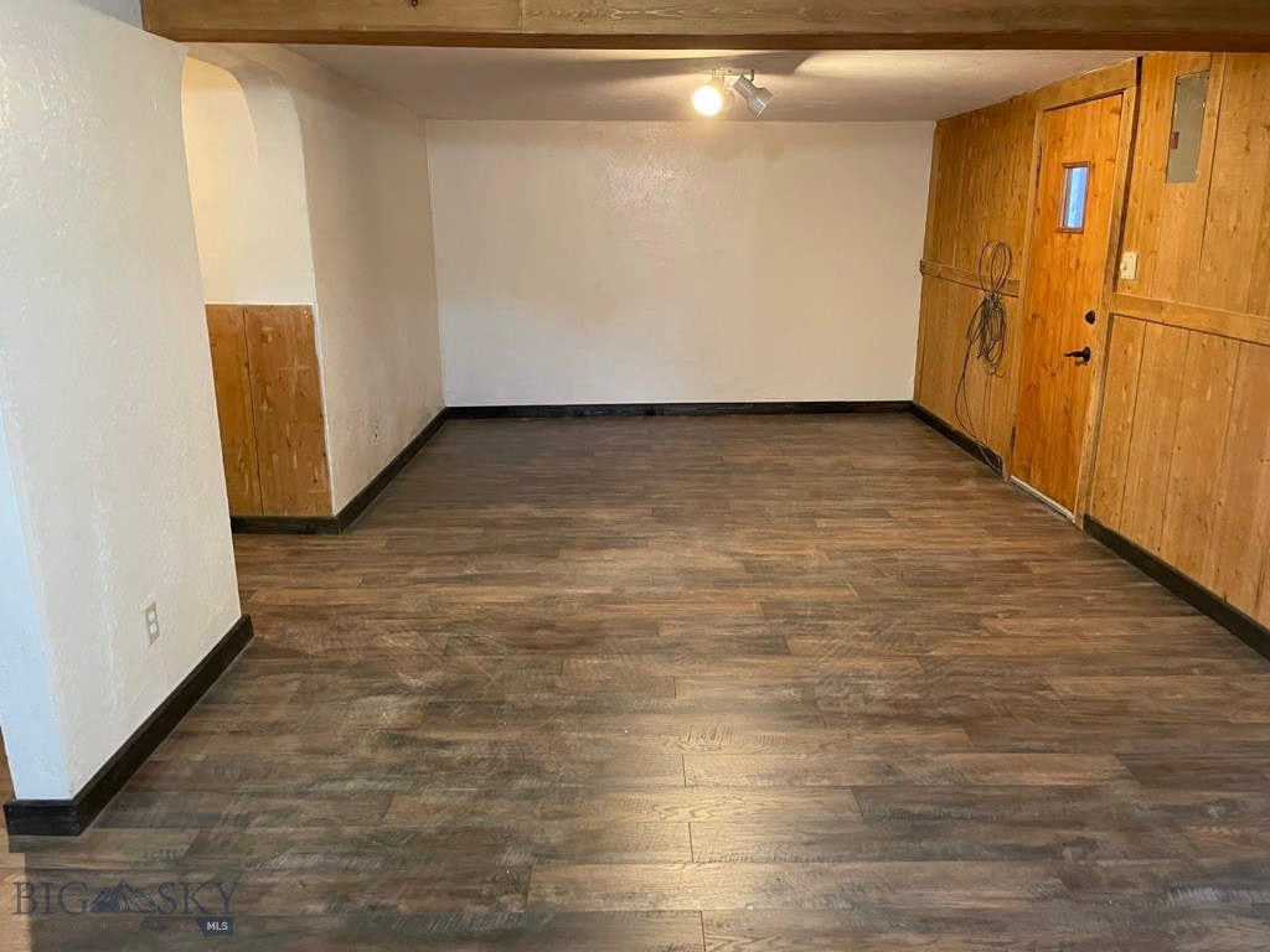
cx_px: 635
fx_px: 954
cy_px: 476
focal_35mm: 26
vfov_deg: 53.1
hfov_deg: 67.3
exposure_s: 1/60
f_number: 1.6
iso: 500
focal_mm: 4.2
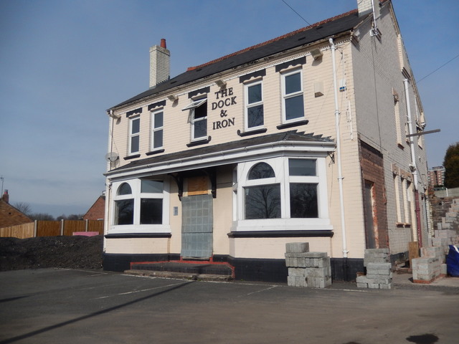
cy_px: 172
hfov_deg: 63.4
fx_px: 371
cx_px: 230
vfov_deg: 49.7
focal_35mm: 28
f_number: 7.2
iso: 125
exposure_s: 1/800
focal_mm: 5.1
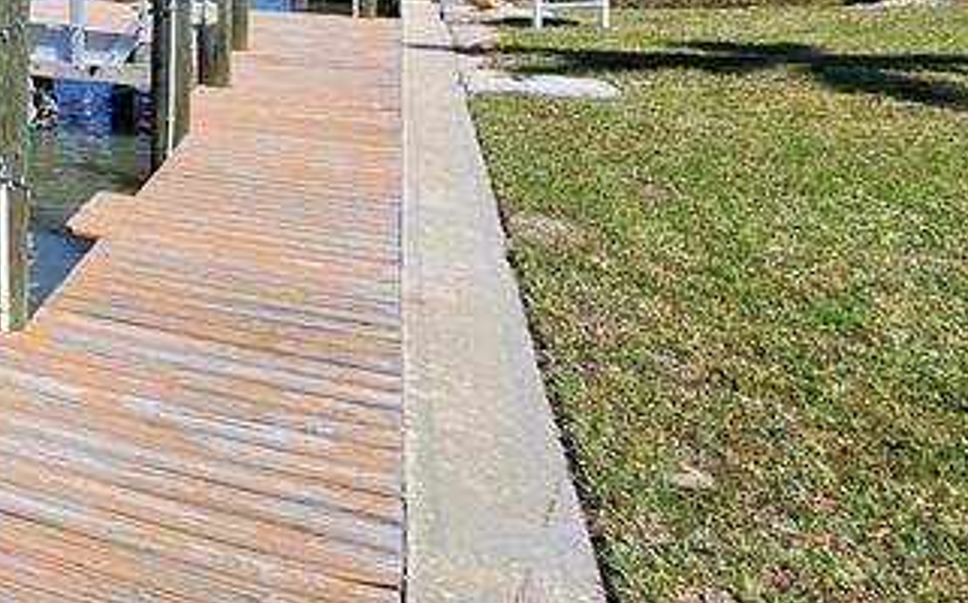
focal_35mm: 44
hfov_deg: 31.4
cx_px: -371
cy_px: -72
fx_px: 1160
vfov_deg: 26.6
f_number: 2.2
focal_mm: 1.74
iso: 32
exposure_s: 1/1995
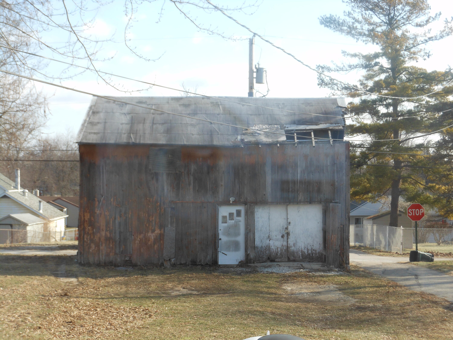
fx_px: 824
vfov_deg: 23.3
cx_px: 226
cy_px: 170
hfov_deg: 30.7
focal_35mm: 63
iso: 80
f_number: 5
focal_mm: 11.2
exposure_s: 1/160
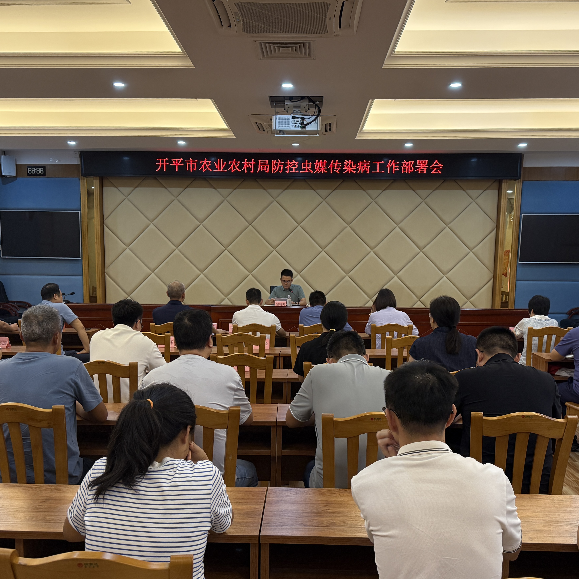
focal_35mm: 29
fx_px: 549
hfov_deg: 55.6
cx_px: 305
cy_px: 283
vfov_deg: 55.6
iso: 250
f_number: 1.78
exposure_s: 1/100
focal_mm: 6.76
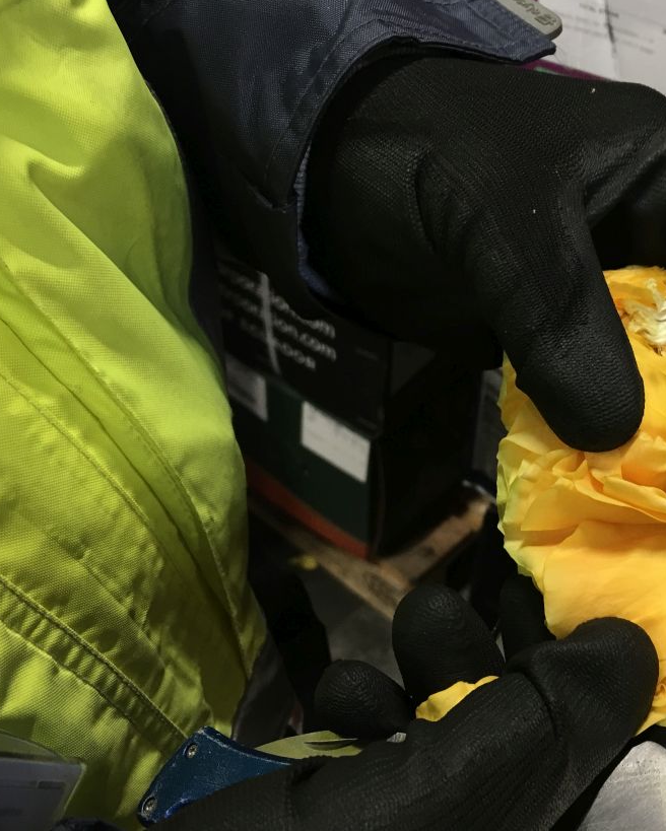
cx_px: 529
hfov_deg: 37.8
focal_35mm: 38
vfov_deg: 47.9
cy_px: 413
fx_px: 936
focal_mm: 4.15
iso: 100
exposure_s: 1/33
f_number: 2.2
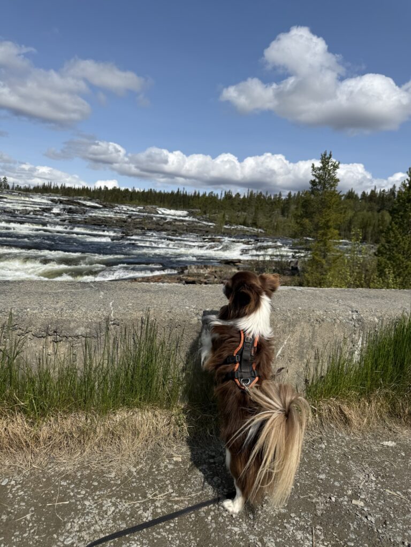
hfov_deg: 56.8
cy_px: 274
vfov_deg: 71.6
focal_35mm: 24
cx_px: 206
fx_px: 380
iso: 80
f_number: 1.78
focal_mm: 6.76
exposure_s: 1/7353
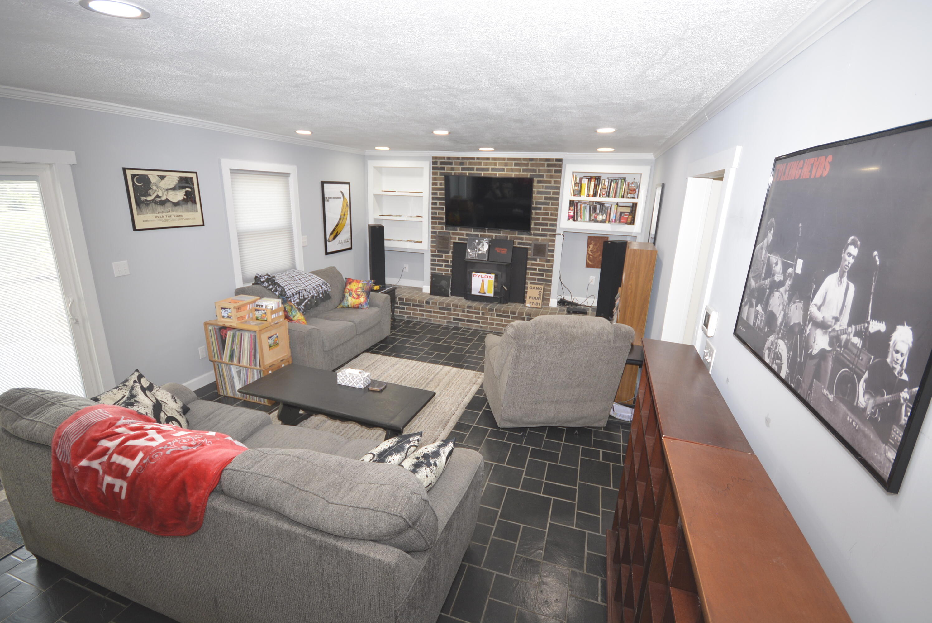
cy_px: 312
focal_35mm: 16
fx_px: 427
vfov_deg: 72.2
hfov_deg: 94.9
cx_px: 466
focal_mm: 11
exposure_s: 1/60
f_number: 4.2
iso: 400
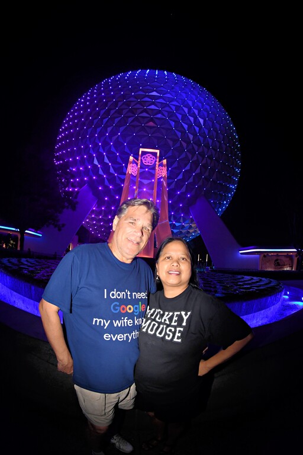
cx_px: 152
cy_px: 228
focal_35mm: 15
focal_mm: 10.5
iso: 1600
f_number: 4.5
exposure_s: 1/60
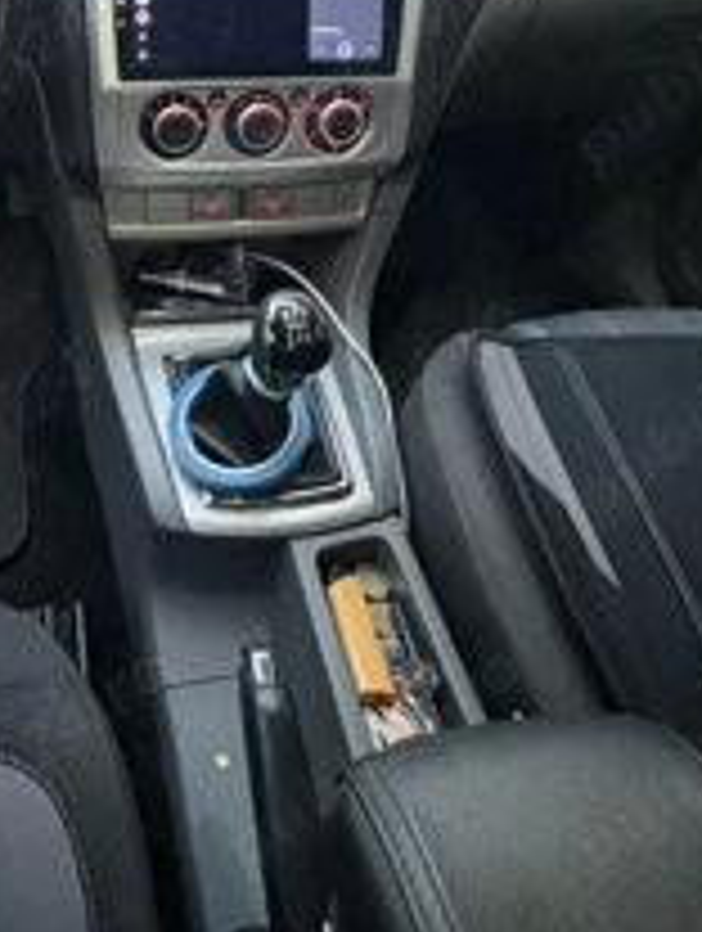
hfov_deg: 47.8
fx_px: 728
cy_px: 113
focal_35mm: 27
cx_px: 112
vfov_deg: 57.2
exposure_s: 1/25
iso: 1000
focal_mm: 2.22
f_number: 2.2
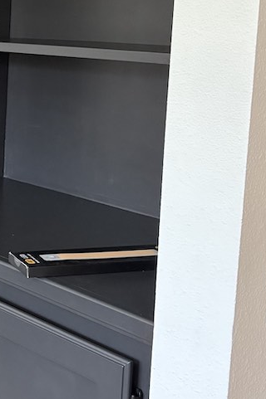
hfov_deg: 17.4
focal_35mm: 75
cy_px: 141
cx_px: -42
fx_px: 832
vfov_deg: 26.9
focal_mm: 5.96
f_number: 1.6
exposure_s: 1/60
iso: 250
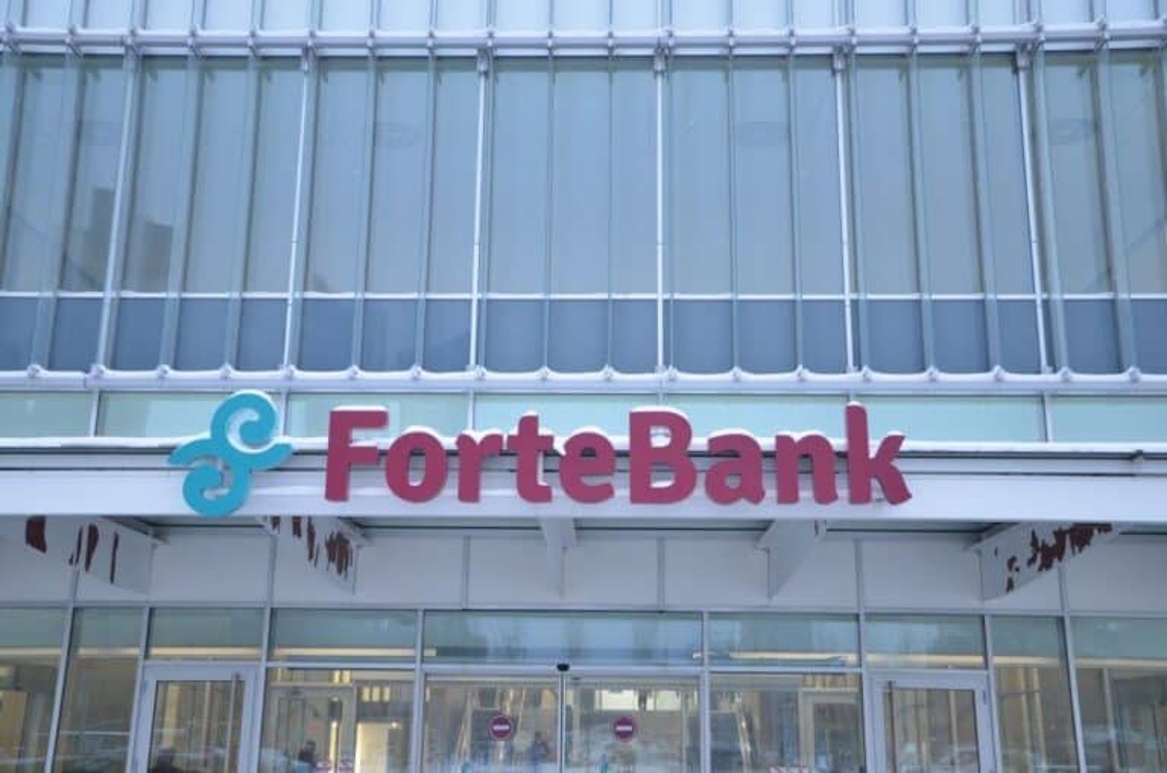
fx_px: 1262
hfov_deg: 49.6
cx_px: 584
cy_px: 386
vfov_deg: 34.1
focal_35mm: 39
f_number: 4
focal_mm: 26
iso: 640
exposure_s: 1/60
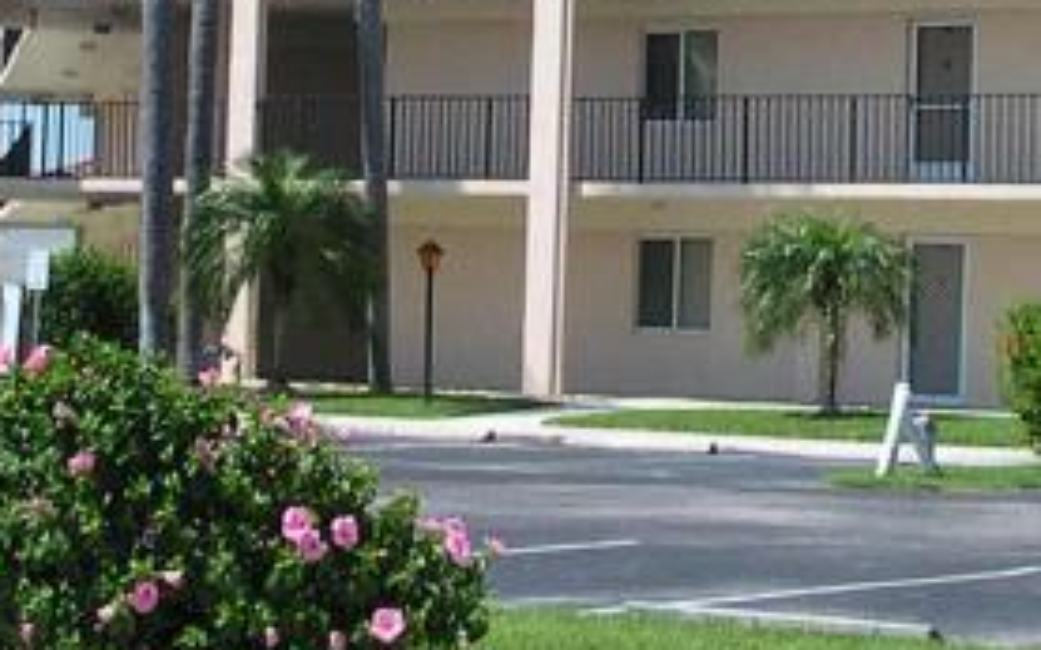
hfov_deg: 14.4
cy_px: 154
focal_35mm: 145
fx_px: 4113
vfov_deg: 9.0
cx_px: 680
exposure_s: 1/353
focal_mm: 5.6
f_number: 4.5
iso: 100
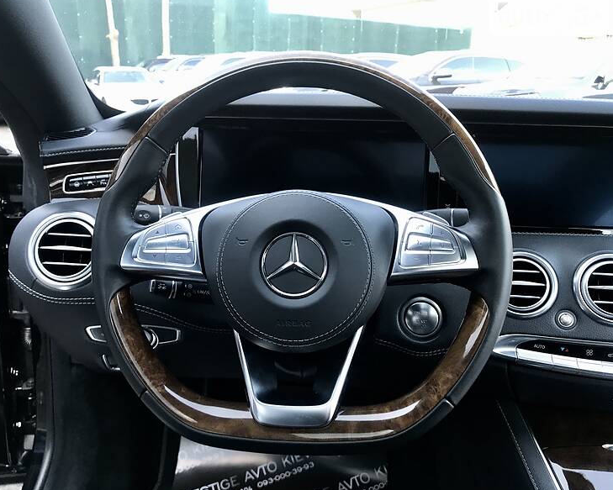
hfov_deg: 58.7
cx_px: 286
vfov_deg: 48.5
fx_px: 544
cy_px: 241
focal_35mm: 30
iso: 25
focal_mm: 4
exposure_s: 1/33
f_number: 1.8
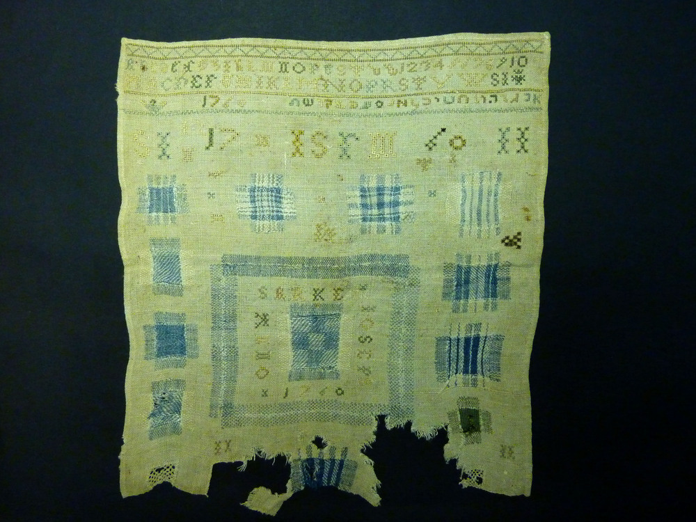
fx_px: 583
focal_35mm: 29
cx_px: 348
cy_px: 261
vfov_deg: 48.2
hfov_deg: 61.7
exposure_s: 1/60
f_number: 3.4
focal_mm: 4.7
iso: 800
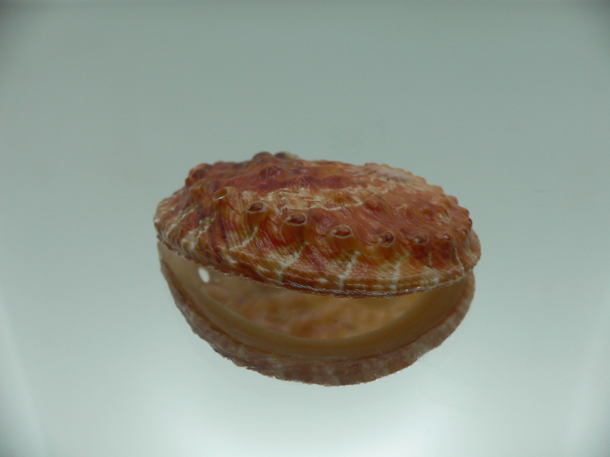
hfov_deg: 52.6
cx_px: 305
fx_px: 617
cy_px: 228
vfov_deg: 40.7
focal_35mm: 35
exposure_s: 1/100
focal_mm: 4.6
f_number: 2.8
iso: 80
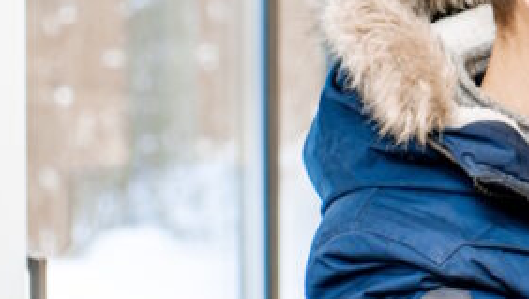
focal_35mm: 133
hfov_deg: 15.4
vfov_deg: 9.1
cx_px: 670
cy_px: 6
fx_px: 1867
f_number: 2.2
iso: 320
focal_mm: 35
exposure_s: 1/200
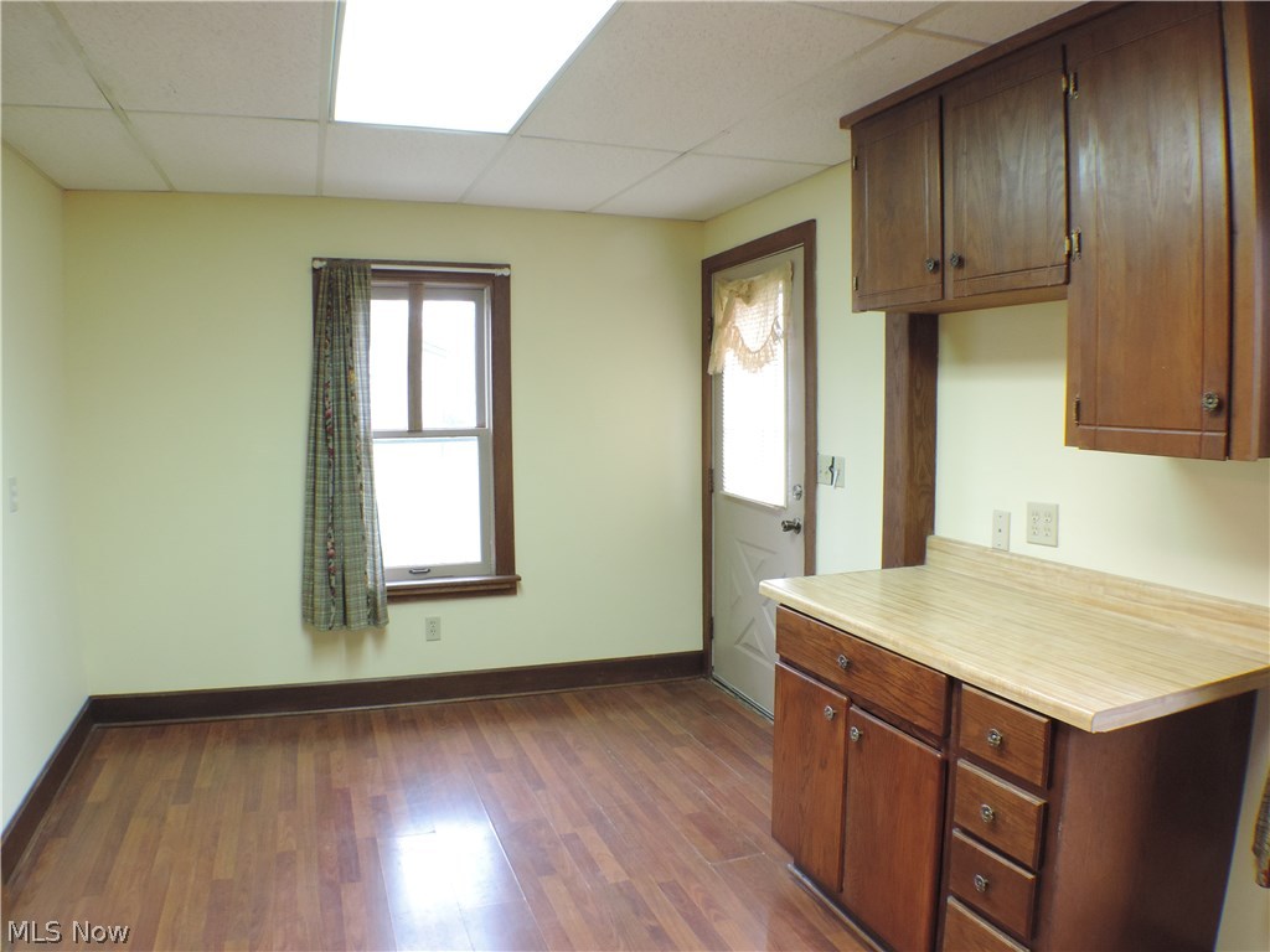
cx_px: 635
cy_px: 476
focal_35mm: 30
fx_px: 1101
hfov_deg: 60.0
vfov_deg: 46.8
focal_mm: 5.3
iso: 360
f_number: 3.1
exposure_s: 1/30
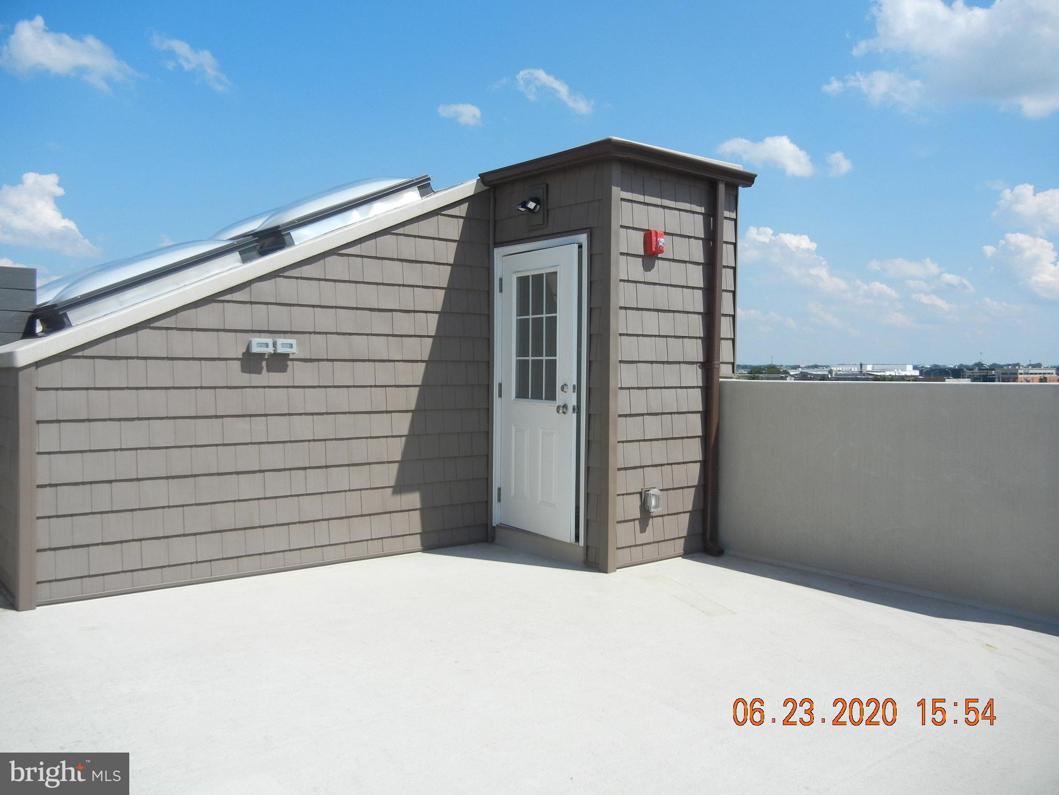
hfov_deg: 60.0
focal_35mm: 30
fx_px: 918
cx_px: 530
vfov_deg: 46.8
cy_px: 398
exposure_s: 1/568
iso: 160
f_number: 7
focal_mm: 5.4
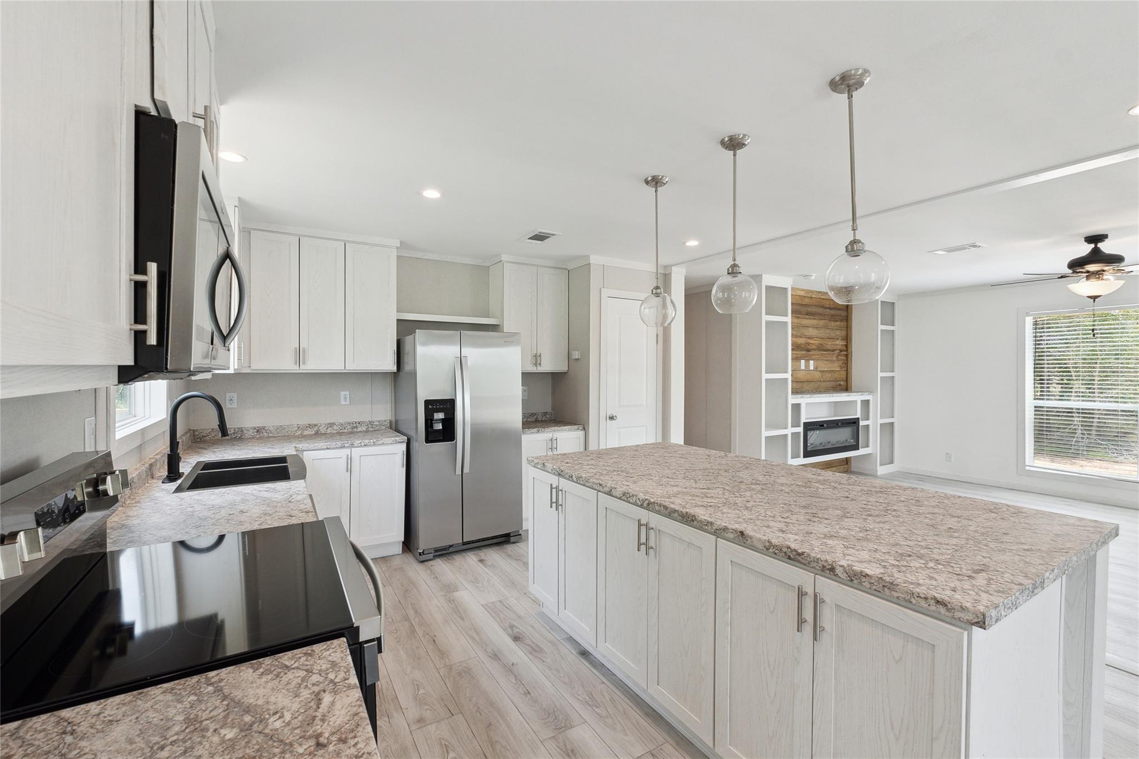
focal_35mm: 15
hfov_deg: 100.4
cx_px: 570
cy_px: 380
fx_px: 475
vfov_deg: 77.3
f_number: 8
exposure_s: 1/30
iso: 400
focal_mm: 10
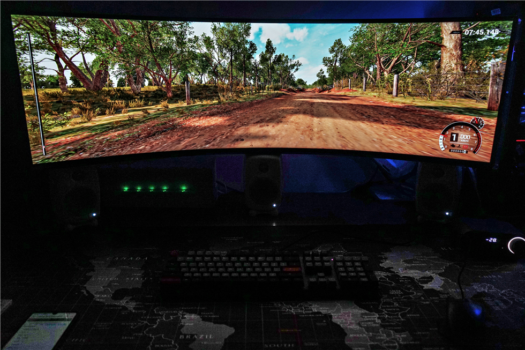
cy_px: 175
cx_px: 262
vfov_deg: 46.4
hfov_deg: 65.5
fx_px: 408
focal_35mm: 28
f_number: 3.5
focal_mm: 28
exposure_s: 1/125
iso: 800
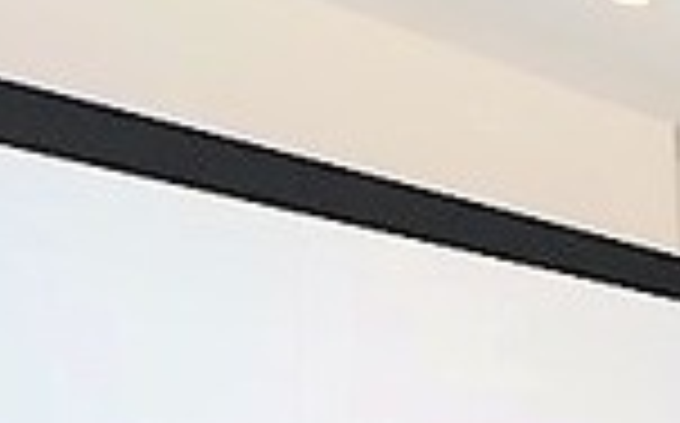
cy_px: 634
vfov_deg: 13.9
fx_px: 1629
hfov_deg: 15.7
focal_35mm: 88
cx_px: 1524
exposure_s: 1/60
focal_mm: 12
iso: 100
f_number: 4
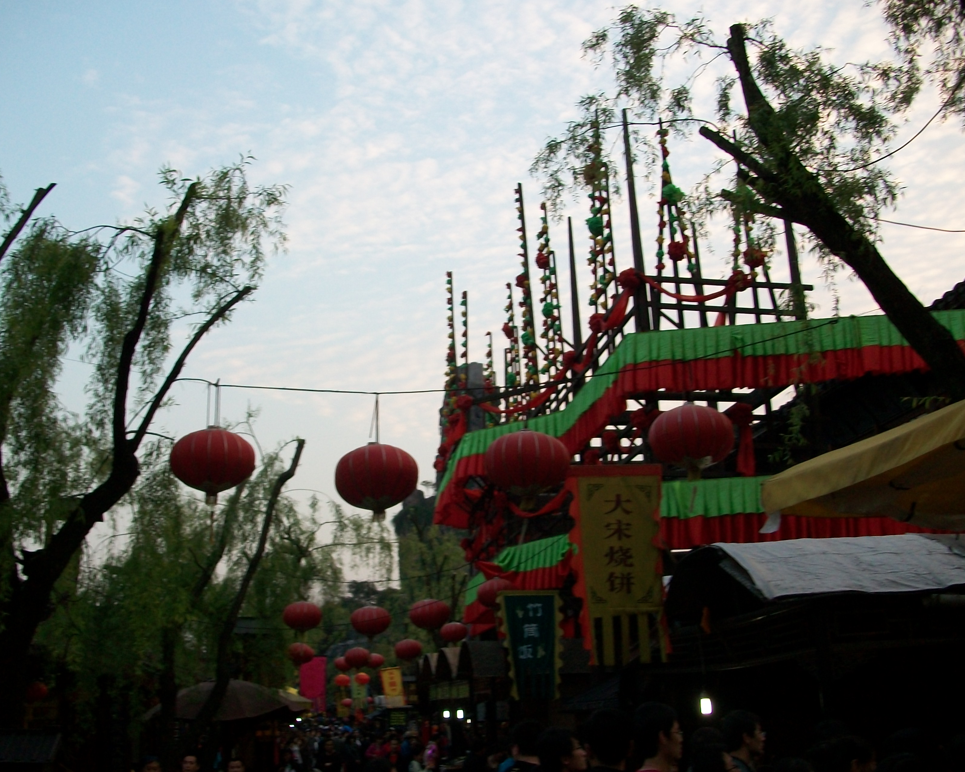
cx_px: 452
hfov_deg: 50.2
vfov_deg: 41.2
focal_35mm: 36
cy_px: 388
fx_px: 1028
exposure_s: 1/100
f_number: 2.8
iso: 80
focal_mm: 5.7
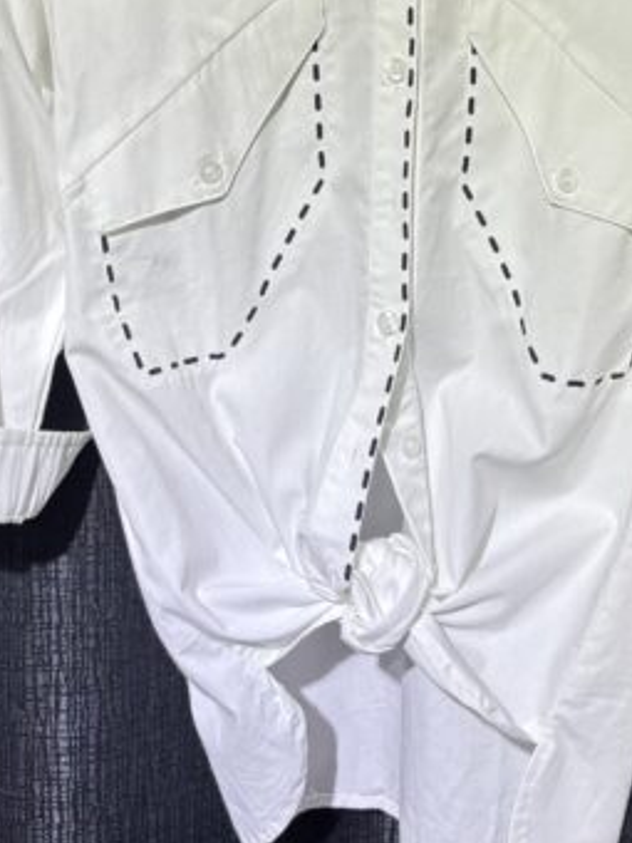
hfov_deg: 28.4
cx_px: 404
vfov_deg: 36.0
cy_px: 145
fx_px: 1242
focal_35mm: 51
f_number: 1.6
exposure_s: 1/100
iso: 100
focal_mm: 5.96
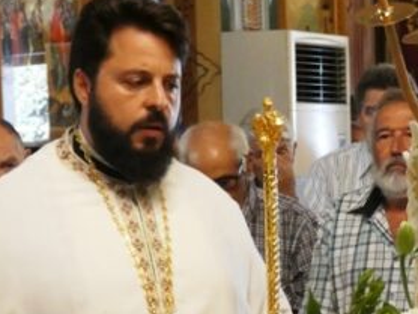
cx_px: 442
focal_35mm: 189
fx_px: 2284
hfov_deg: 10.3
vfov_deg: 7.9
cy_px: 211
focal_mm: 12.5
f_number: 4.3
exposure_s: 1/80
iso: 640
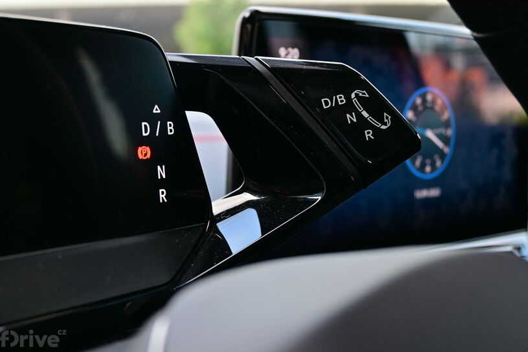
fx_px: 829
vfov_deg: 24.0
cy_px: 175
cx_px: 263
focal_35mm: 57
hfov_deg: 35.3
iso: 180
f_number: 5.3
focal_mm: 37
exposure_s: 1/60
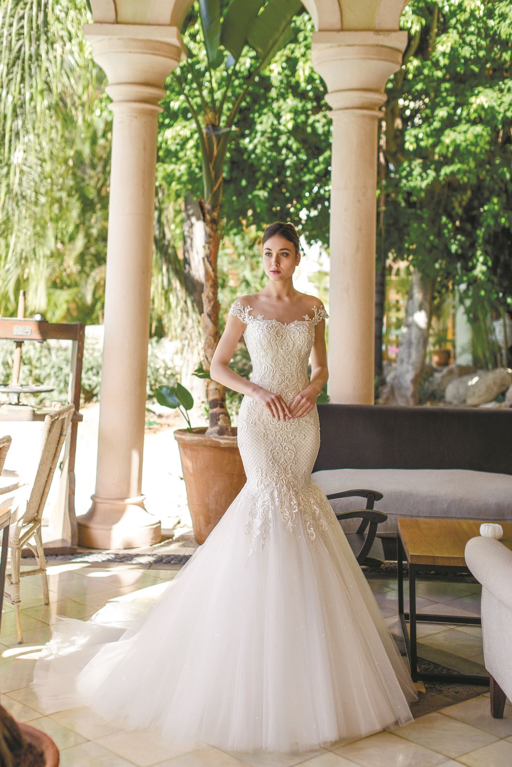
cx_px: 256
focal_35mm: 50
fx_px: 1066
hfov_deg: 27.0
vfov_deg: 39.6
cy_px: 384
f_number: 2.5
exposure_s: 1/640
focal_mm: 50
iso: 250
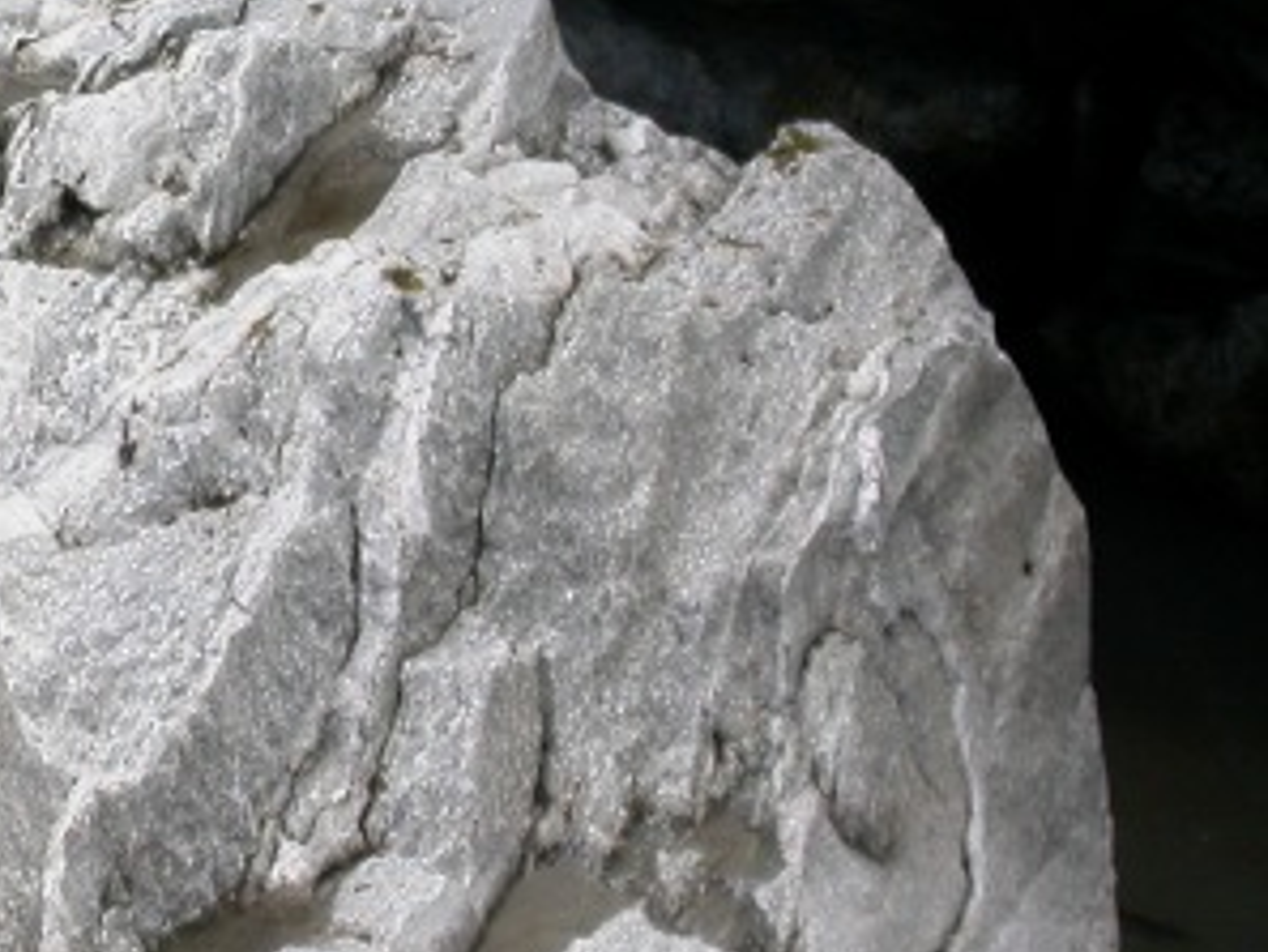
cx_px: -260
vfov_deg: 3.7
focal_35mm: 399
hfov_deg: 4.9
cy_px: 209
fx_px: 14621
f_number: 4.9
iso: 100
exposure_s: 1/52.6
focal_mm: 30.6
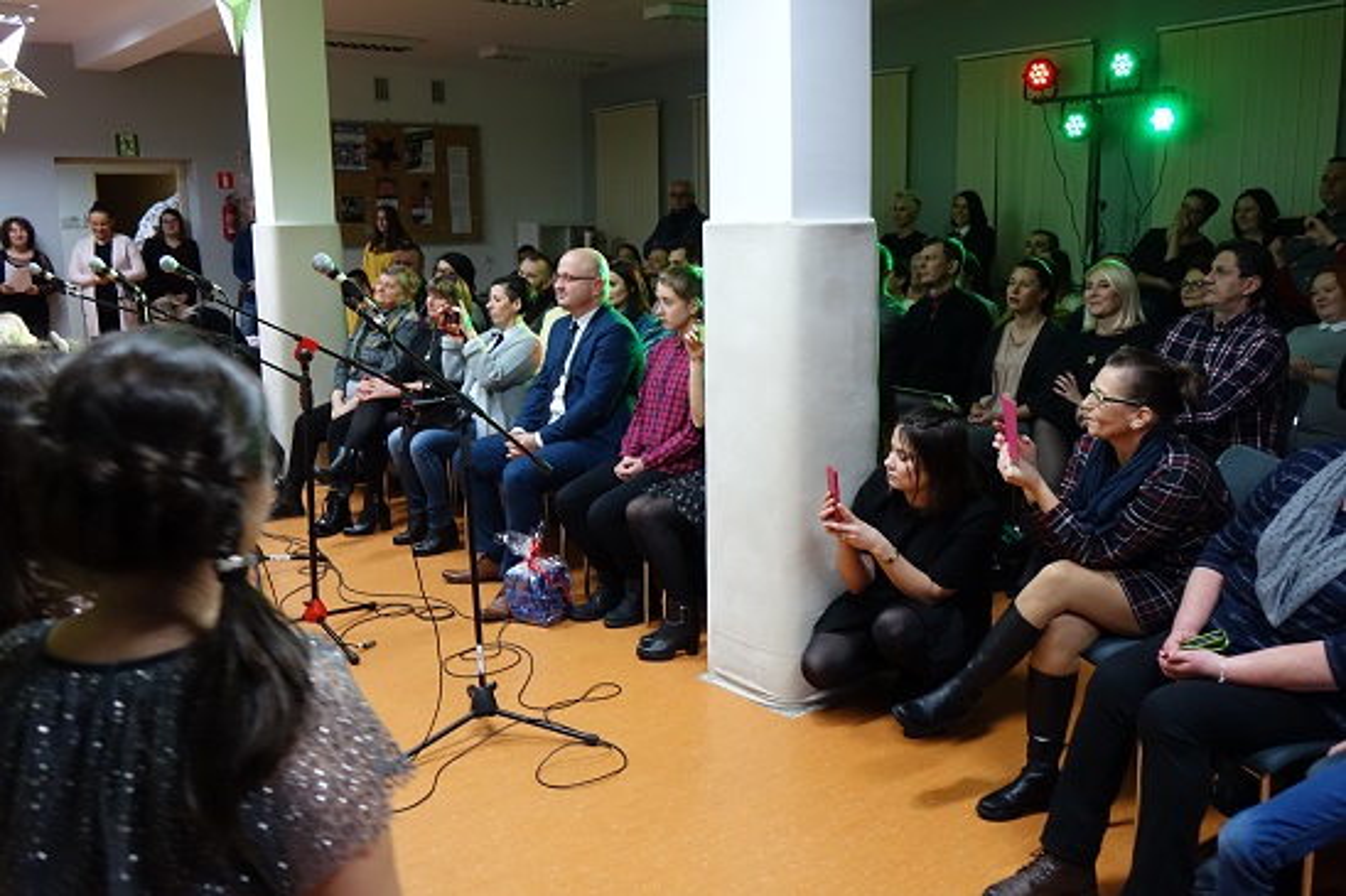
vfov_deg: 41.1
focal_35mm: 32
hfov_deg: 58.7
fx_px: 1196
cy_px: 448
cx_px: 673
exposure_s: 1/40
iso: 1000
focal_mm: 11.8
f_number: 2.8
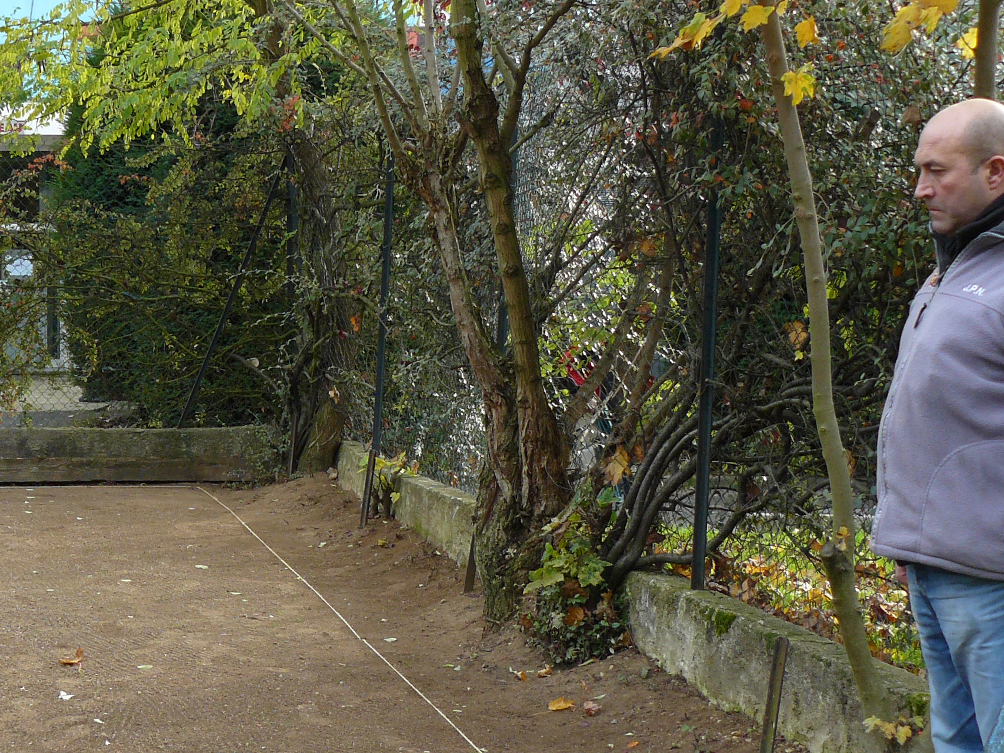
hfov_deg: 26.3
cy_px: 425
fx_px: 2088
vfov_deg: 20.4
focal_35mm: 72
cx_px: 135
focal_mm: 6.6
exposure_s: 1/125
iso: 100
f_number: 4
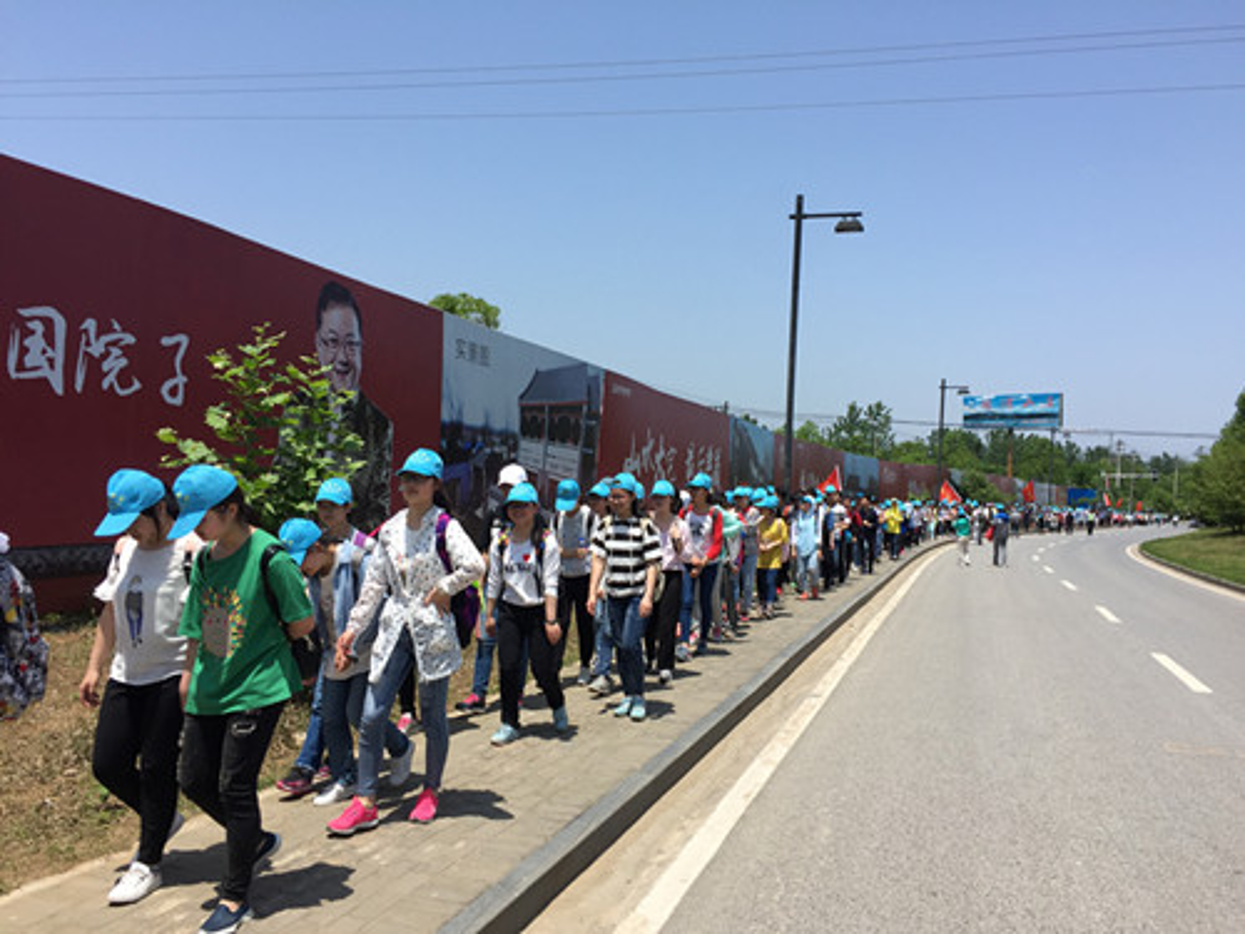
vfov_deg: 48.2
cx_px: 622
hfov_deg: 61.7
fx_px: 1043
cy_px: 467
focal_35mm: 29
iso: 32
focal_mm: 4.15
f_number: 2.2
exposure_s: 1/1980
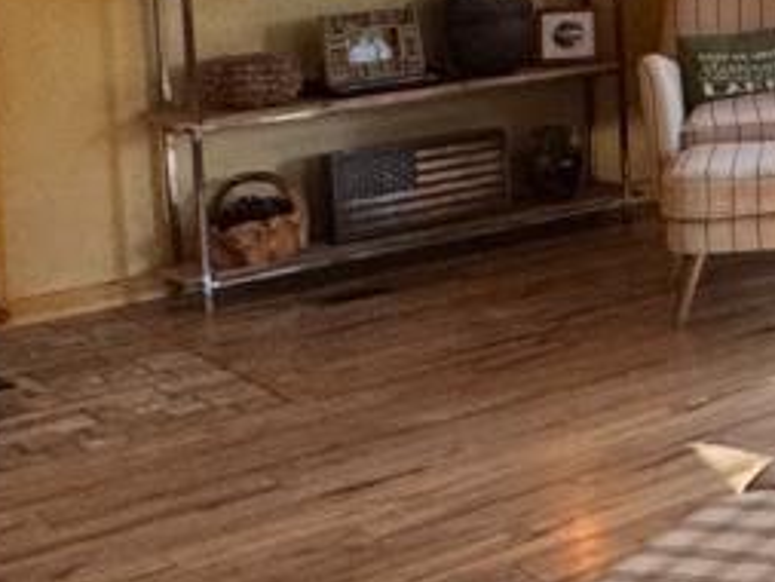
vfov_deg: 17.1
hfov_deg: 17.0
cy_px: -87
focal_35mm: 83
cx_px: 1568
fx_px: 1859
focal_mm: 2.22
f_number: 2.2
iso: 200
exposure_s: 1/120
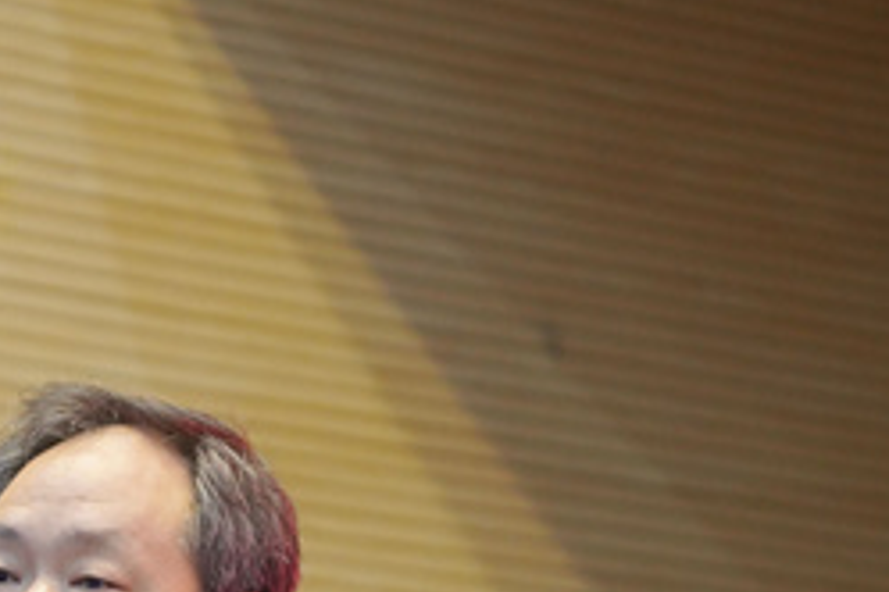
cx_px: 39
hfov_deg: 6.4
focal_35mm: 322
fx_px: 7951
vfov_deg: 4.3
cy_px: 729
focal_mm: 105
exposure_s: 1/160
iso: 3200
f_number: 4
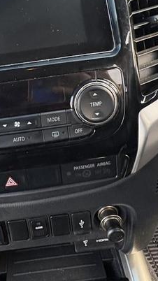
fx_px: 253
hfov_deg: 33.9
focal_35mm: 34
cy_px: 91
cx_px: 40
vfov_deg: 56.6
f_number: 2.2
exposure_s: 1/60
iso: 250
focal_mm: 2.22
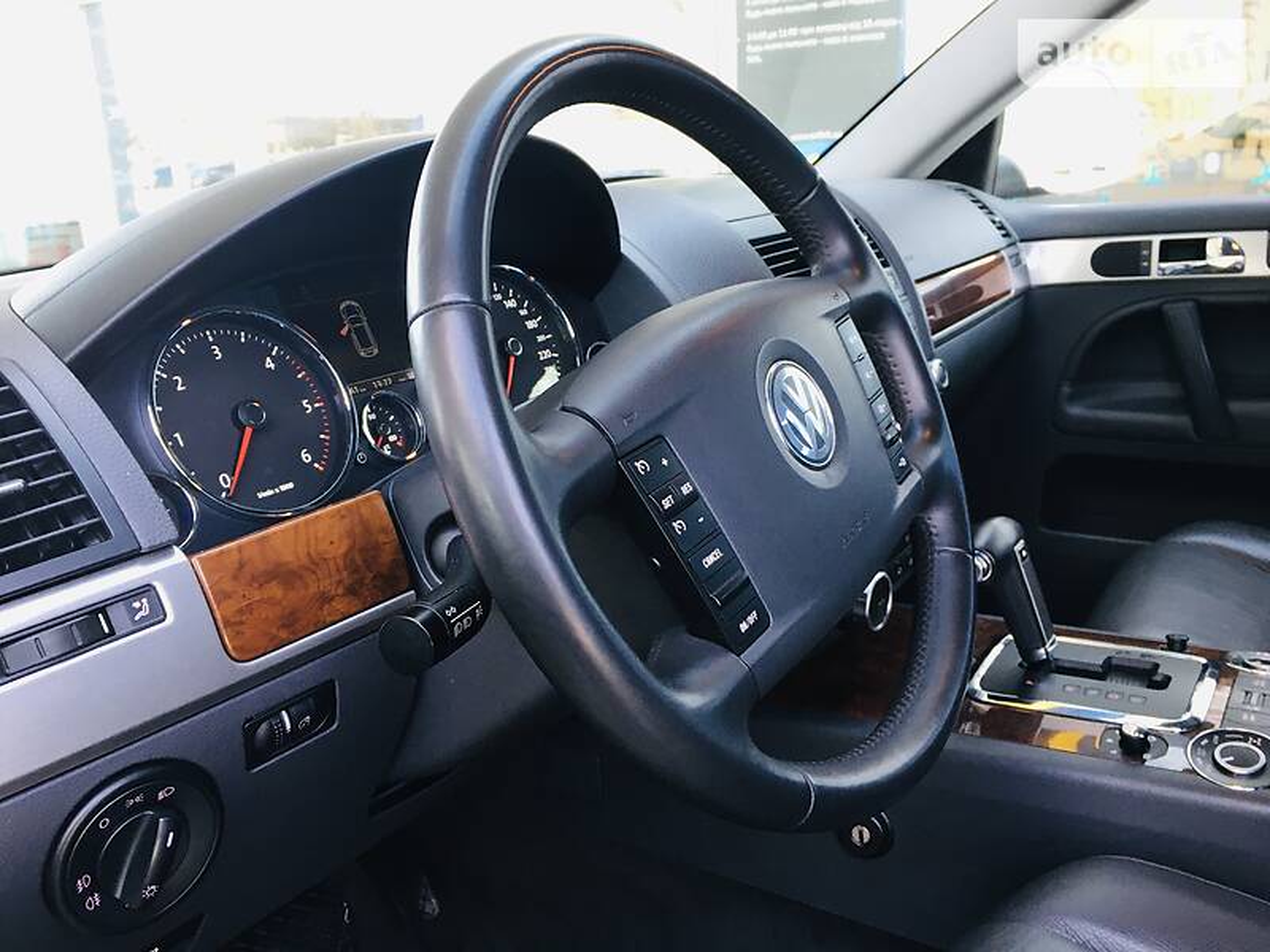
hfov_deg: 61.7
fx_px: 1064
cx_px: 635
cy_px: 476
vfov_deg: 48.2
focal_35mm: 29
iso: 40
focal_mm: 4.2
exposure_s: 1/33
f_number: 2.2
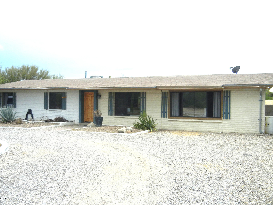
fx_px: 268
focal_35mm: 34
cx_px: 136
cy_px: 102
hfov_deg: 54.0
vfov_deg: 41.8
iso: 230
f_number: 7.2
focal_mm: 6.2
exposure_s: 1/605
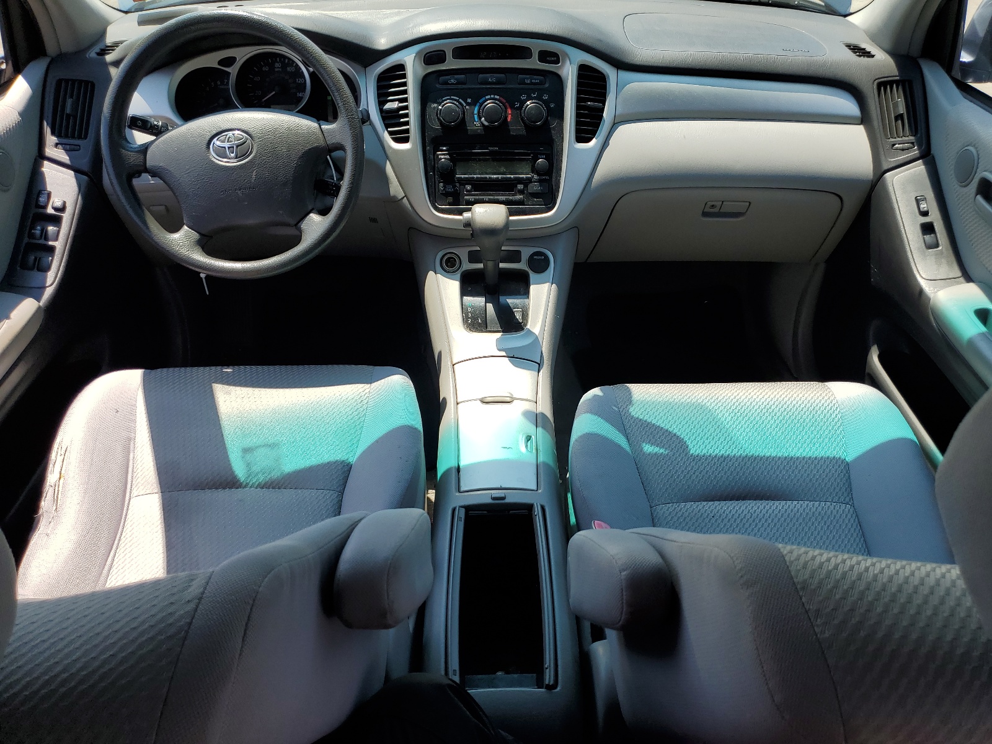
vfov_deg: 53.1
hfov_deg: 67.3
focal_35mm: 26
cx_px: 496
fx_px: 745
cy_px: 372
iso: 50
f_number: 1.5
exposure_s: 1/1429
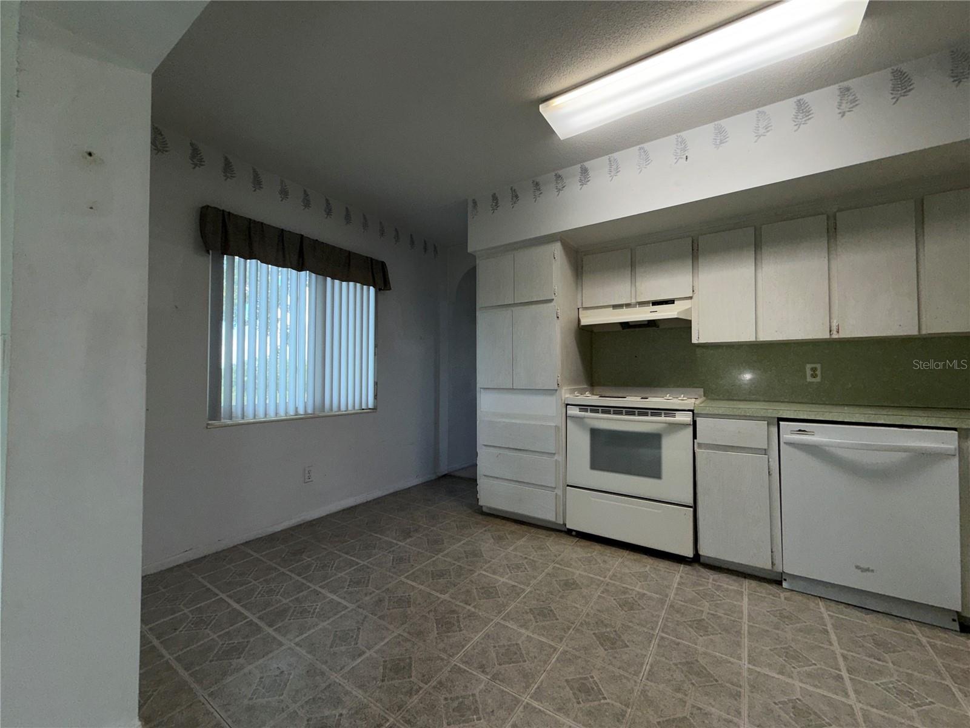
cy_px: 364
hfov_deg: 102.1
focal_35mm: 14
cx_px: 485
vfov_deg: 85.7
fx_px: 392
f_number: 2.2
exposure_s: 1/120
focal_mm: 2.22
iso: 25
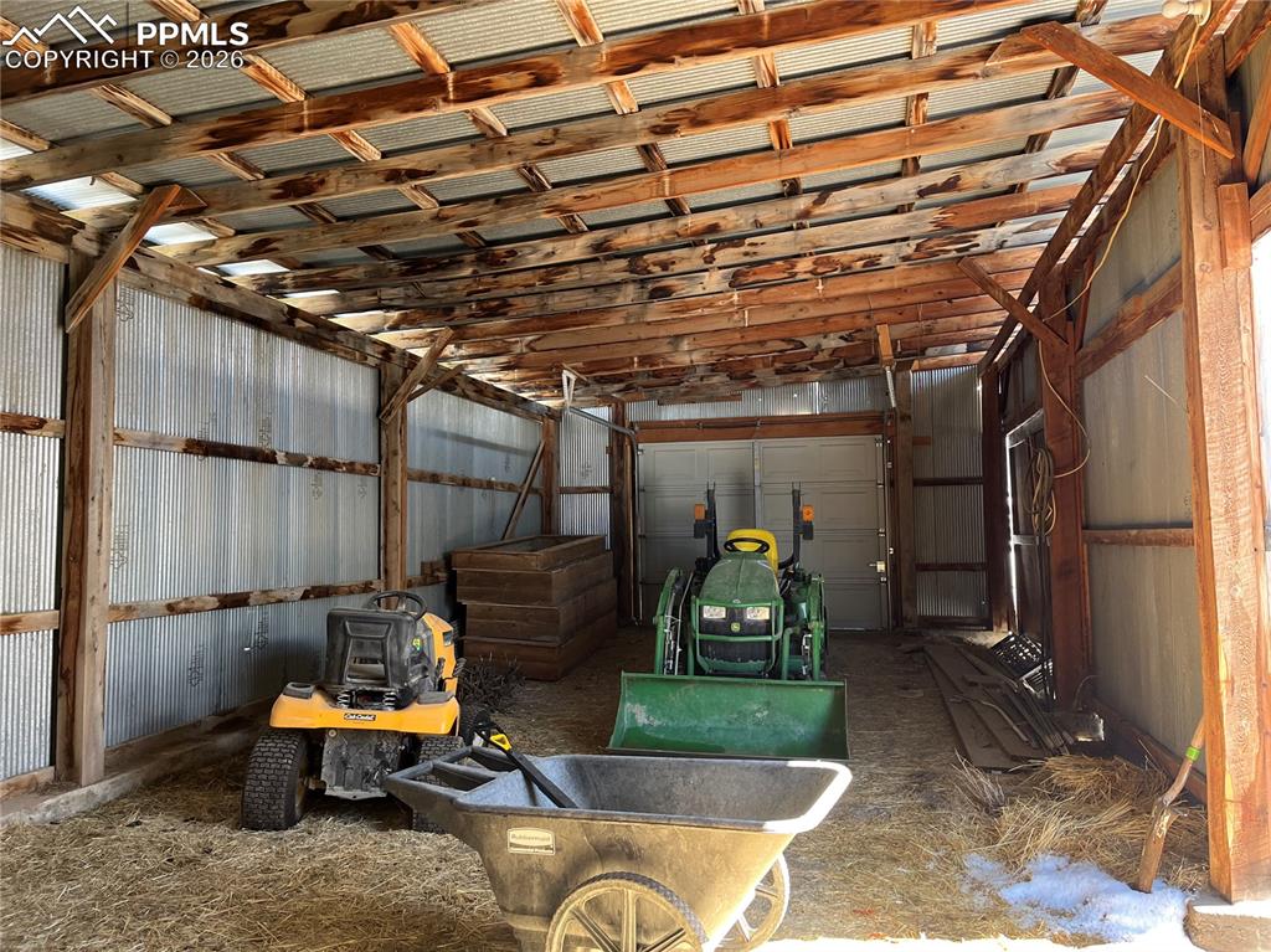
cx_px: 636
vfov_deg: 53.0
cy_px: 476
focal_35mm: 26
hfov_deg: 67.3
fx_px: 954
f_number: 1.6
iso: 100
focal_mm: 5.1
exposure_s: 1/121
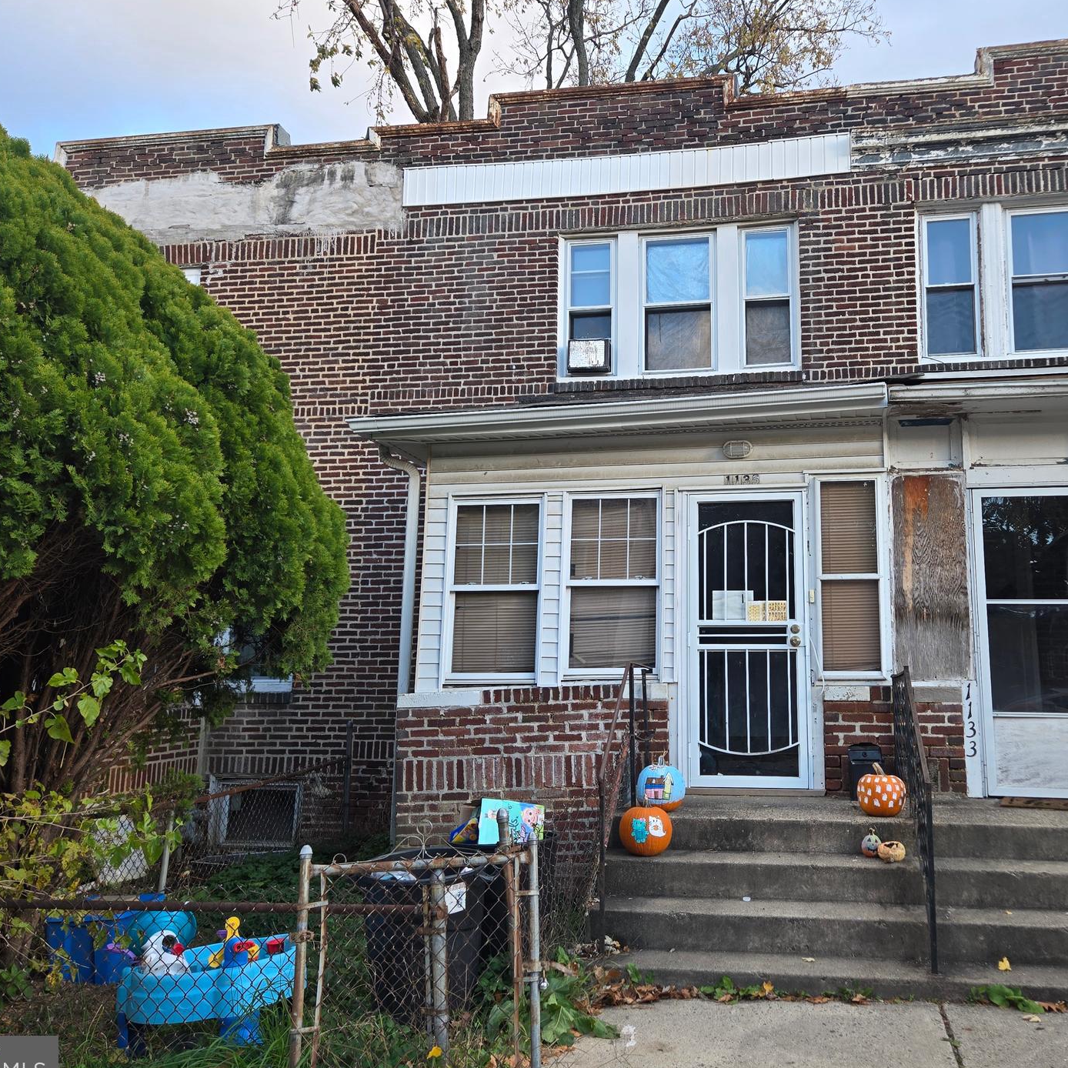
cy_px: 508
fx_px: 1047
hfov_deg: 53.6
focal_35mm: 30
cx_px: 654
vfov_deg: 54.0
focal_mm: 5.4
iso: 25
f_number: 1.8
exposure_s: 1/180
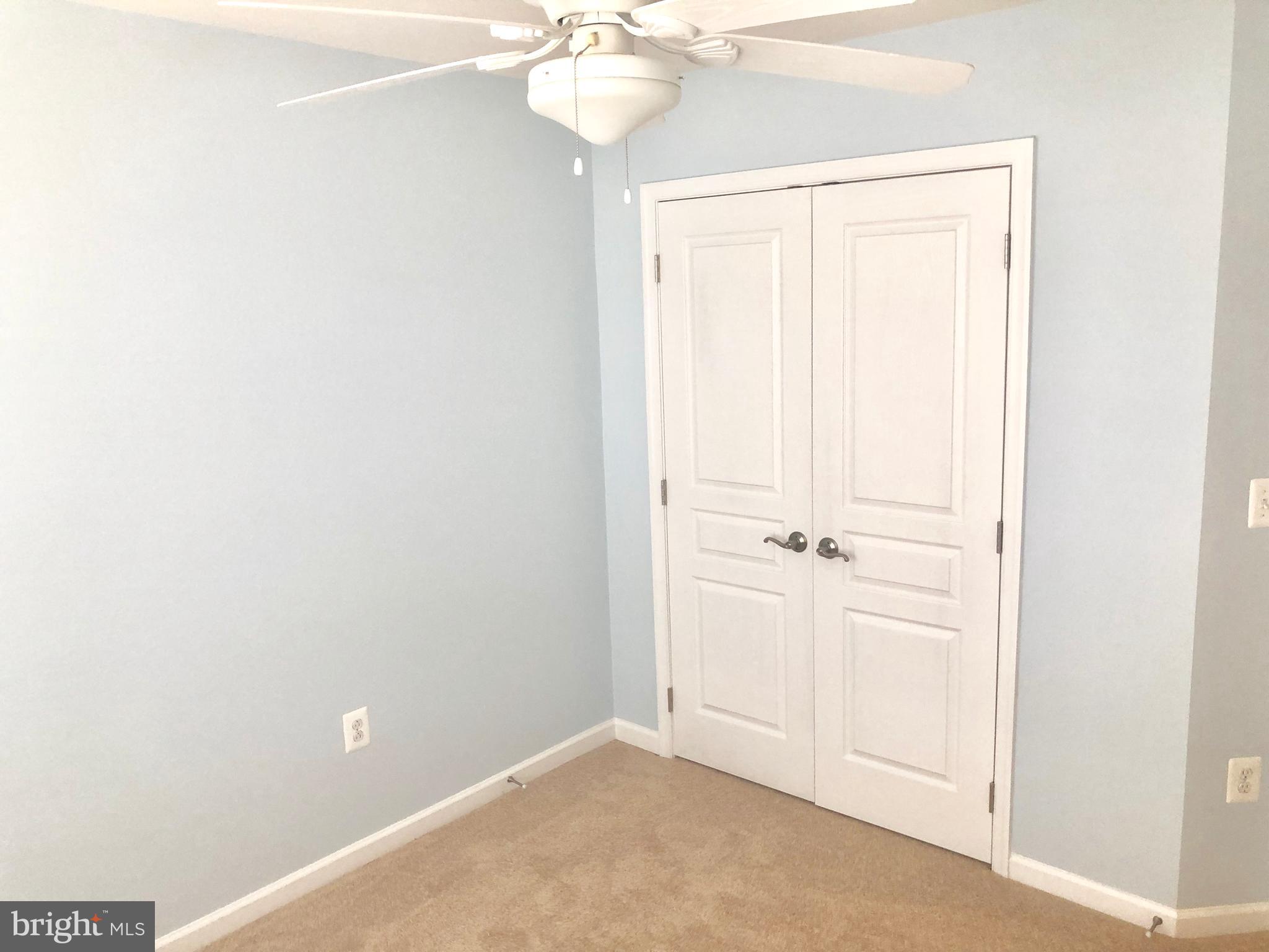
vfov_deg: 49.7
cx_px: 634
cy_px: 476
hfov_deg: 63.4
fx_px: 1026
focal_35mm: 28
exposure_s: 1/40
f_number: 1.8
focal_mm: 4
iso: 25
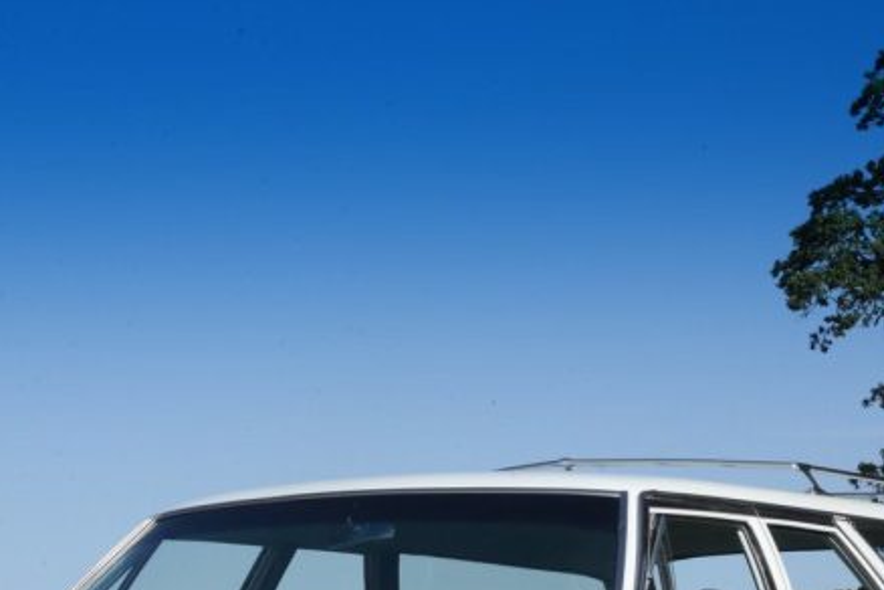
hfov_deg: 13.7
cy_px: 597
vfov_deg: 9.1
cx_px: 348
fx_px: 3683
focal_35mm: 150
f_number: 22
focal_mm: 70
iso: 1600
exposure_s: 1/800
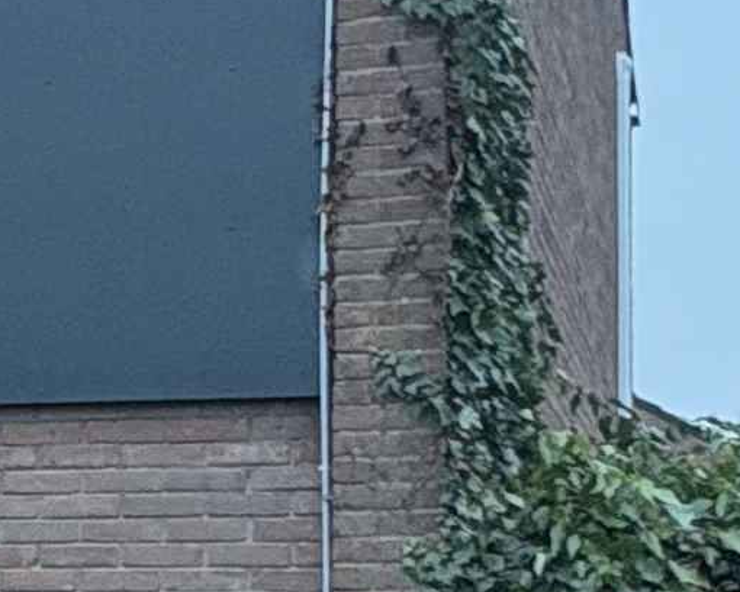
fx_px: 2365
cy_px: 490
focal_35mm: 108
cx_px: -119
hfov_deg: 17.1
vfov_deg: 14.2
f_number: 2.2
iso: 250
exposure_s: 1/60
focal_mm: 2.22
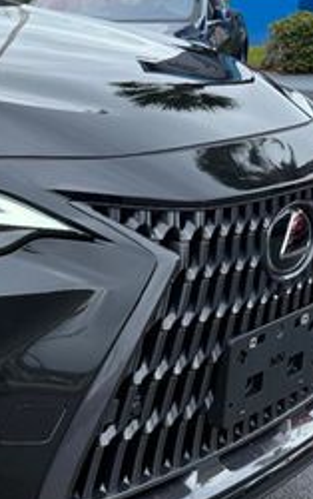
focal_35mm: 65
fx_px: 884
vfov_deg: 31.5
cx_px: -136
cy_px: 240
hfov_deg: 18.2
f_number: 1.78
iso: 100
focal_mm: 6.76
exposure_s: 1/2525
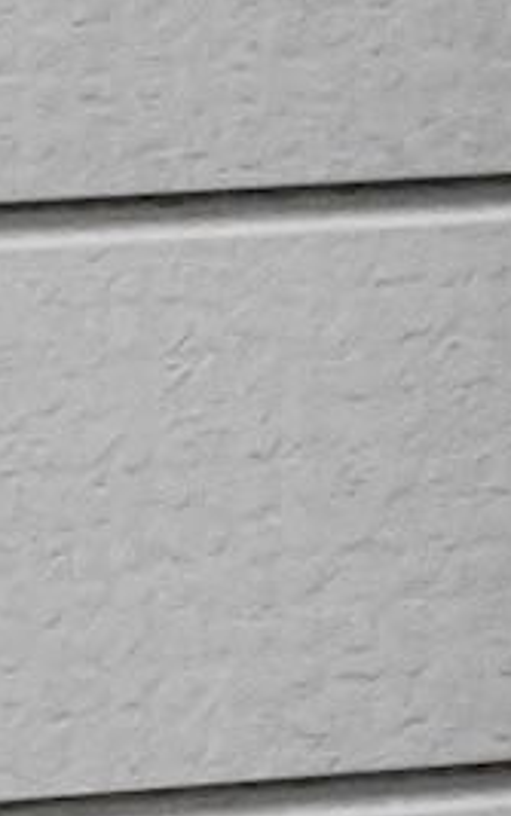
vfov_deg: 4.3
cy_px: 654
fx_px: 11002
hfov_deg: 2.6
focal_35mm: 494
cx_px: 1163
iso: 25600
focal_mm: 62
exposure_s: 1/4000
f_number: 16
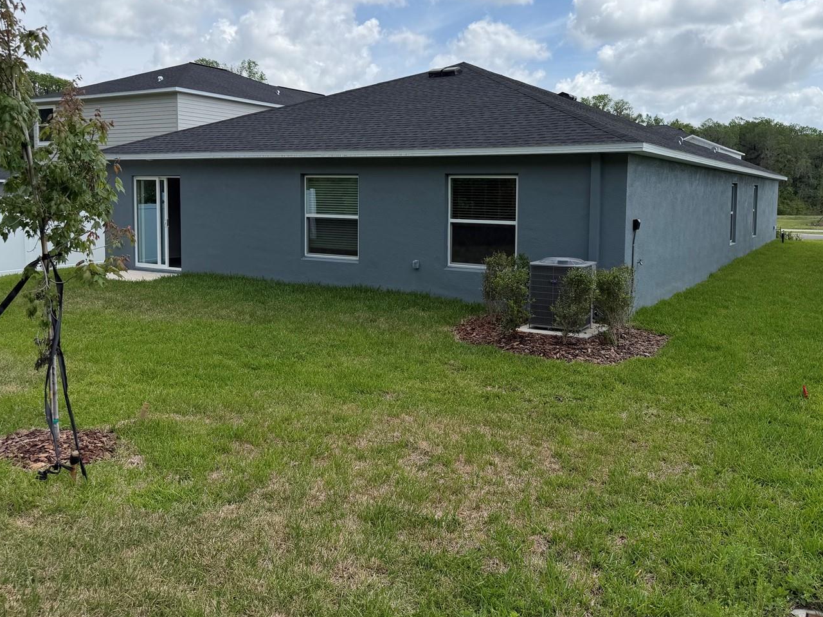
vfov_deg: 46.4
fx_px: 713
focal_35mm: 30
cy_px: 234
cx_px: 460
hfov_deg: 59.8
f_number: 1.78
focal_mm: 6.76
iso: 80
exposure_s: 1/4975
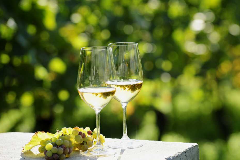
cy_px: 81
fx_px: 1214
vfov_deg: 7.6
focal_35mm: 182
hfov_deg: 11.3
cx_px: 145
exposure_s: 1/250
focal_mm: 150
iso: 100
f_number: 4.5
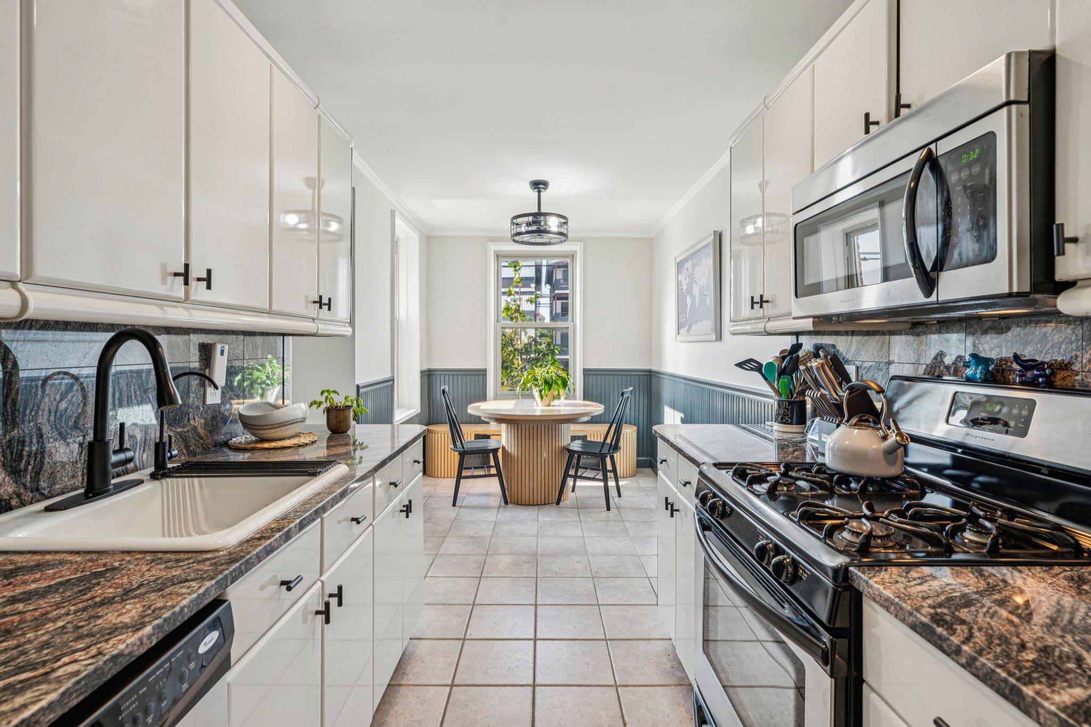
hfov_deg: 93.3
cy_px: 364
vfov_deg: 70.4
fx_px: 515
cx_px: 546
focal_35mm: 17
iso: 250
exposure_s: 1/15
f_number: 8
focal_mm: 17
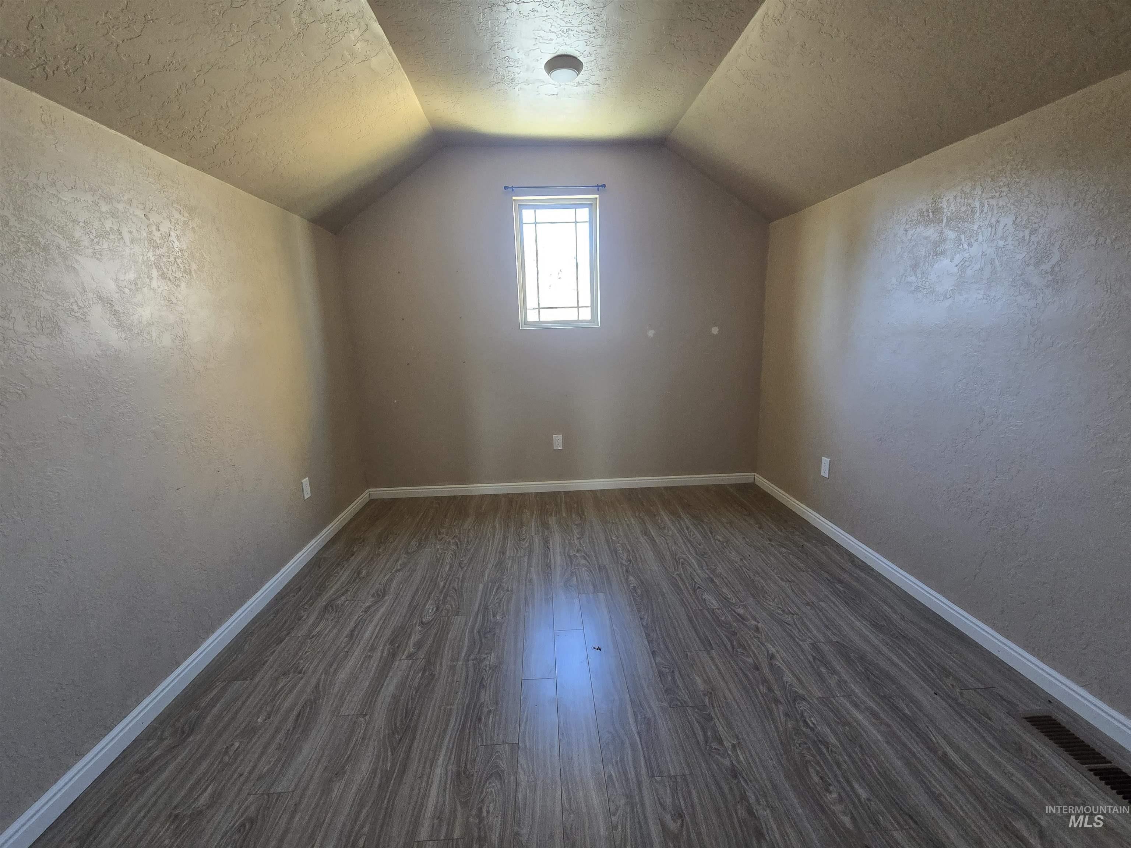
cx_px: 566
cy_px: 424
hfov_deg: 106.2
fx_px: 425
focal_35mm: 13
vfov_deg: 89.9
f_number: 2.2
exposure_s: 1/60
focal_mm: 2.2
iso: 500
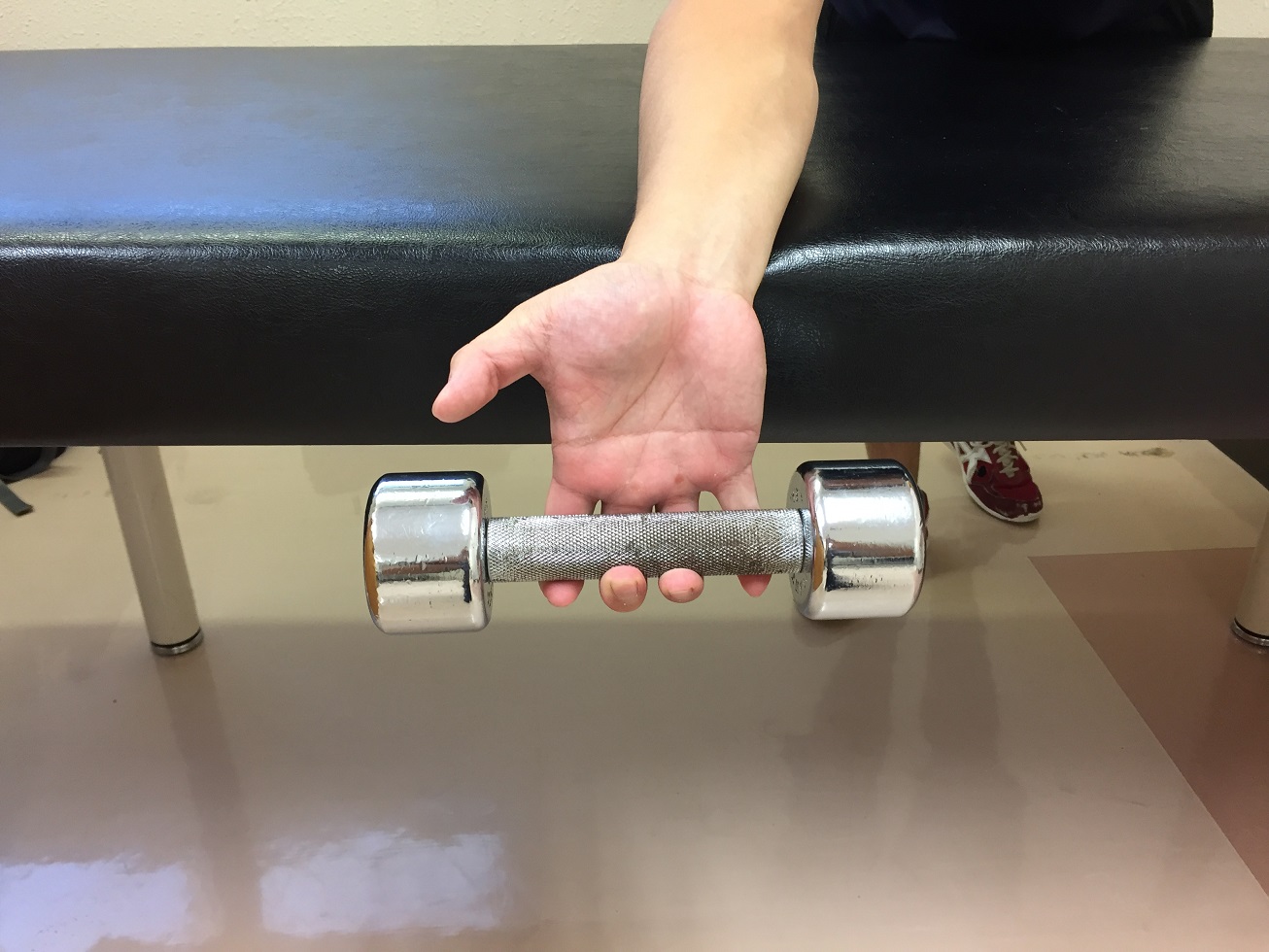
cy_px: 476
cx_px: 634
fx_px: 1063
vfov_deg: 48.2
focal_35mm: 29
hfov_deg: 61.7
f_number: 2.2
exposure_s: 1/33
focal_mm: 4.15
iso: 100
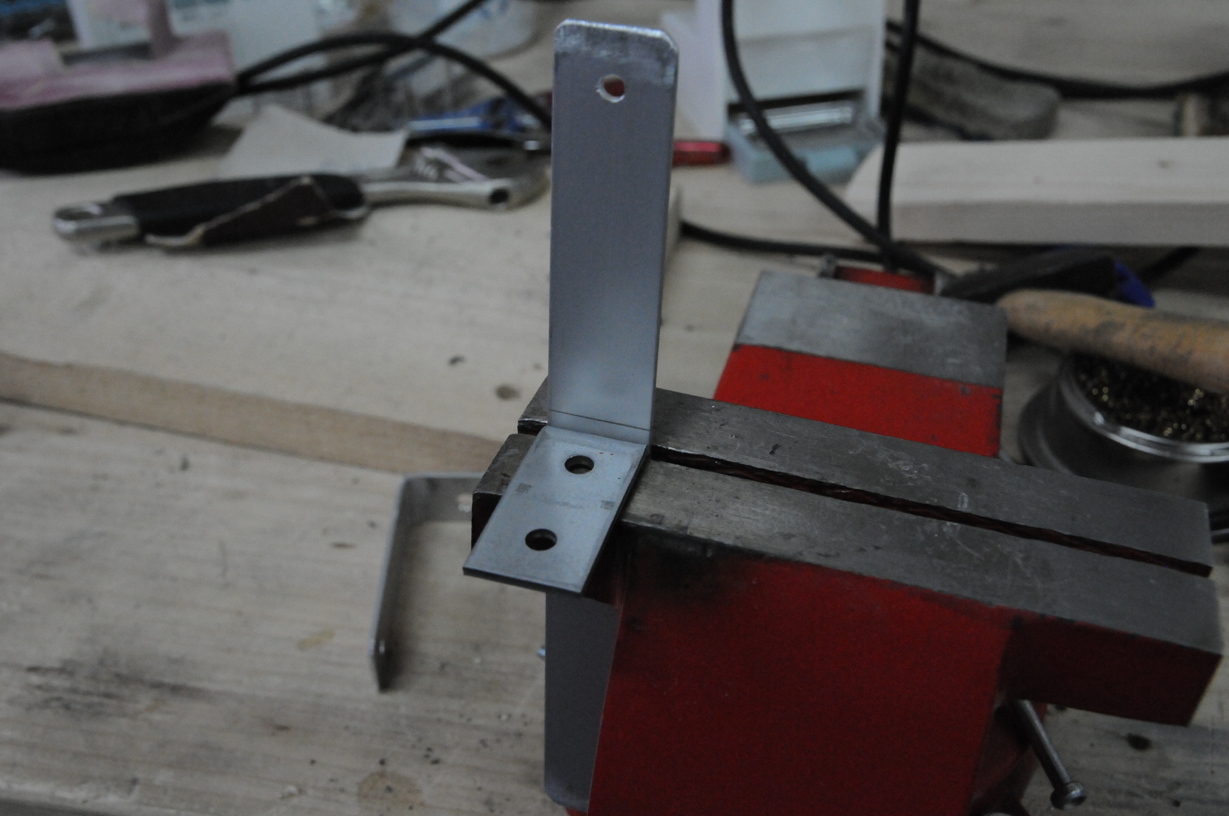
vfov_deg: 35.4
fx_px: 1279
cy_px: 408
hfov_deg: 51.3
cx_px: 614
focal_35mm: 38
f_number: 8
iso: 2500
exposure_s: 1/160
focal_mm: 25
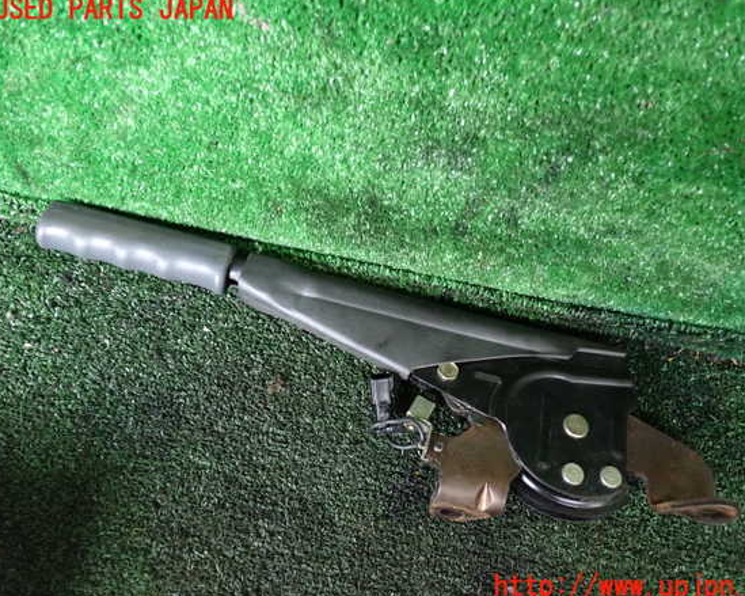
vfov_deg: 45.8
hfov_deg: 55.6
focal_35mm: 32
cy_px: 299
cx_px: 394
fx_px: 705
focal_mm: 5.4
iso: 800
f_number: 2.3
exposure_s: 1/25
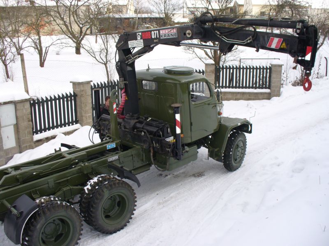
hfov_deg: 50.1
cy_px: 123
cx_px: 164
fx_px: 352
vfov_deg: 38.7
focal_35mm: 37
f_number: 5.6
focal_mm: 6.1
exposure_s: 1/125
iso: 80
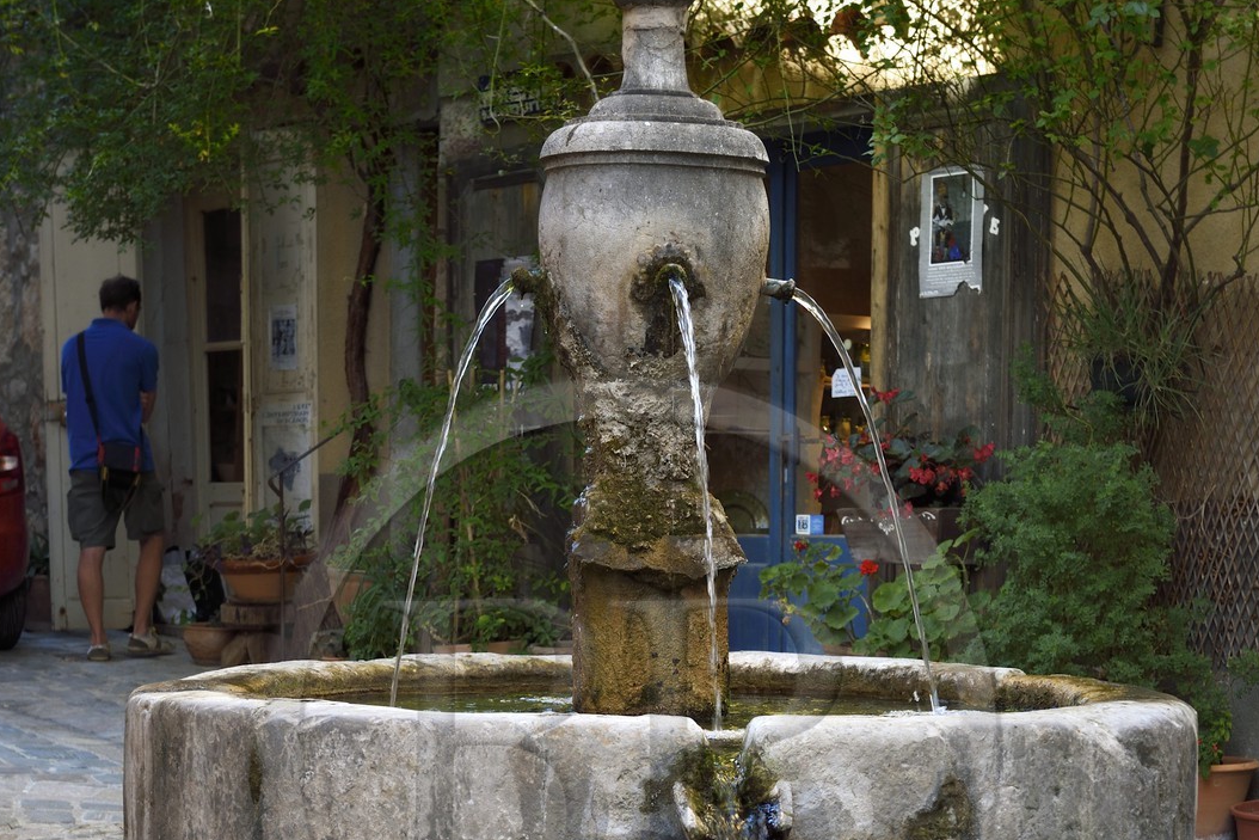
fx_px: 3078
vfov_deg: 15.4
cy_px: 748
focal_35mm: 88
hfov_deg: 23.1
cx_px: 628
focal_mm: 58
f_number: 6.3
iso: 800
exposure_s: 1/100
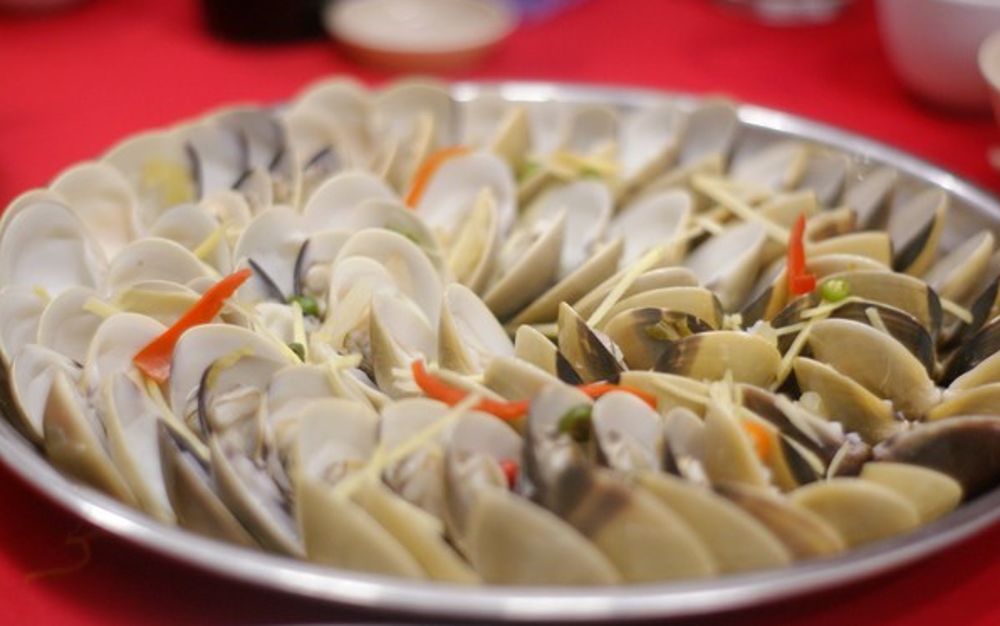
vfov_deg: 17.0
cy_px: 305
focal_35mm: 77
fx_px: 2099
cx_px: 502
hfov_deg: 26.8
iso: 800
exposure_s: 1/40
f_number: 2
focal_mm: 50
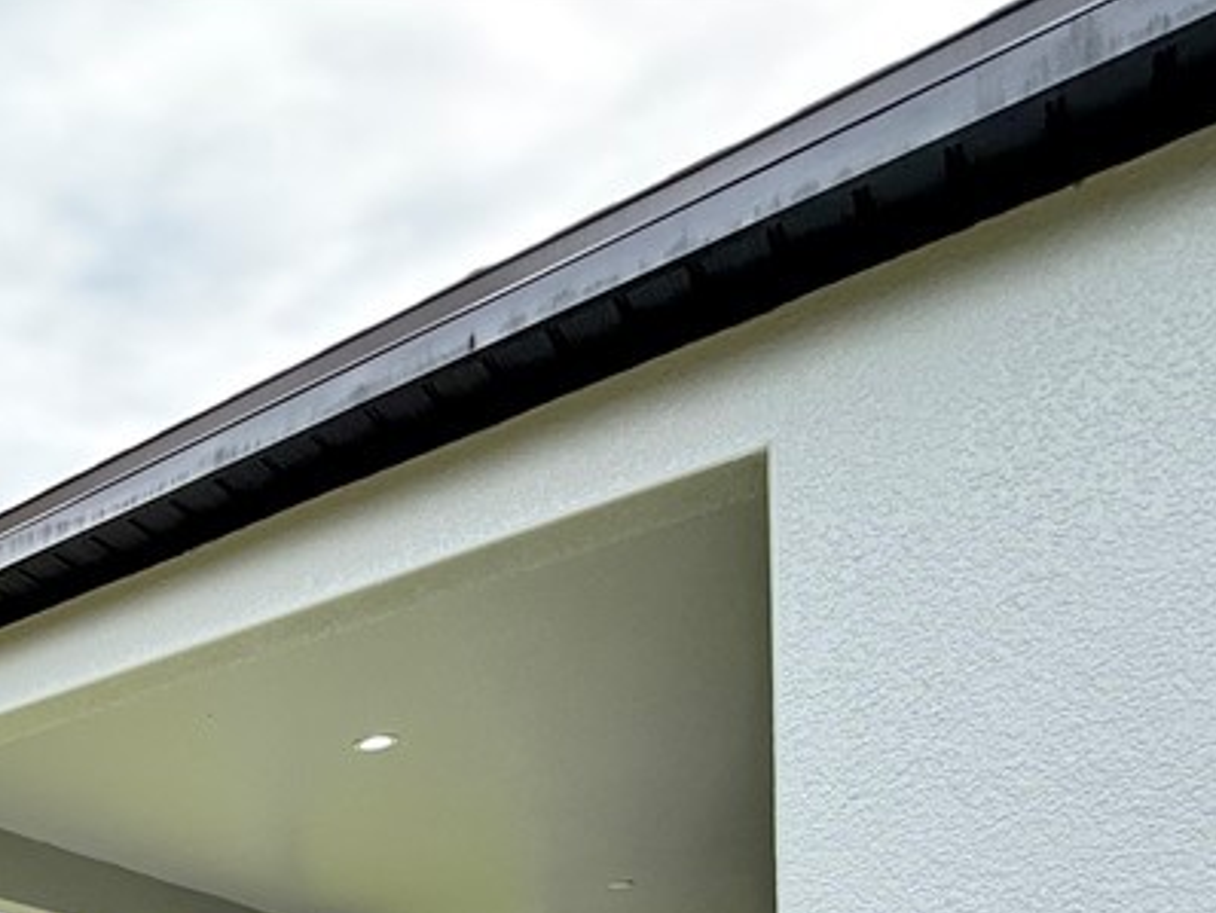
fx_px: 1265
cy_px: 1154
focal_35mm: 36
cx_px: -199
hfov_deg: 39.3
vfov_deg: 31.6
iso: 64
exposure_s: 1/187
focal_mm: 2.22
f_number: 2.2
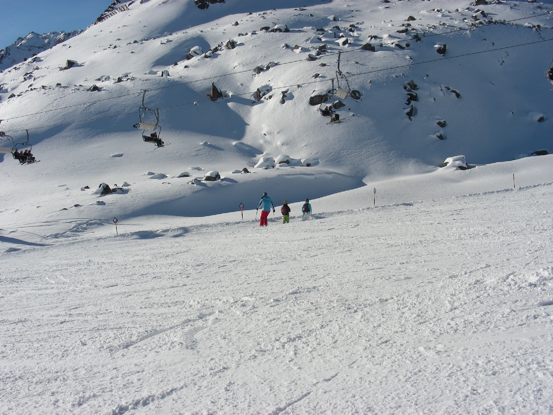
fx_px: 607
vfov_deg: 37.7
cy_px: 208
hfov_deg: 49.0
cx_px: 276
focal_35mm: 38
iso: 50
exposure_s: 1/597
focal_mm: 6.3
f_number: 5.6
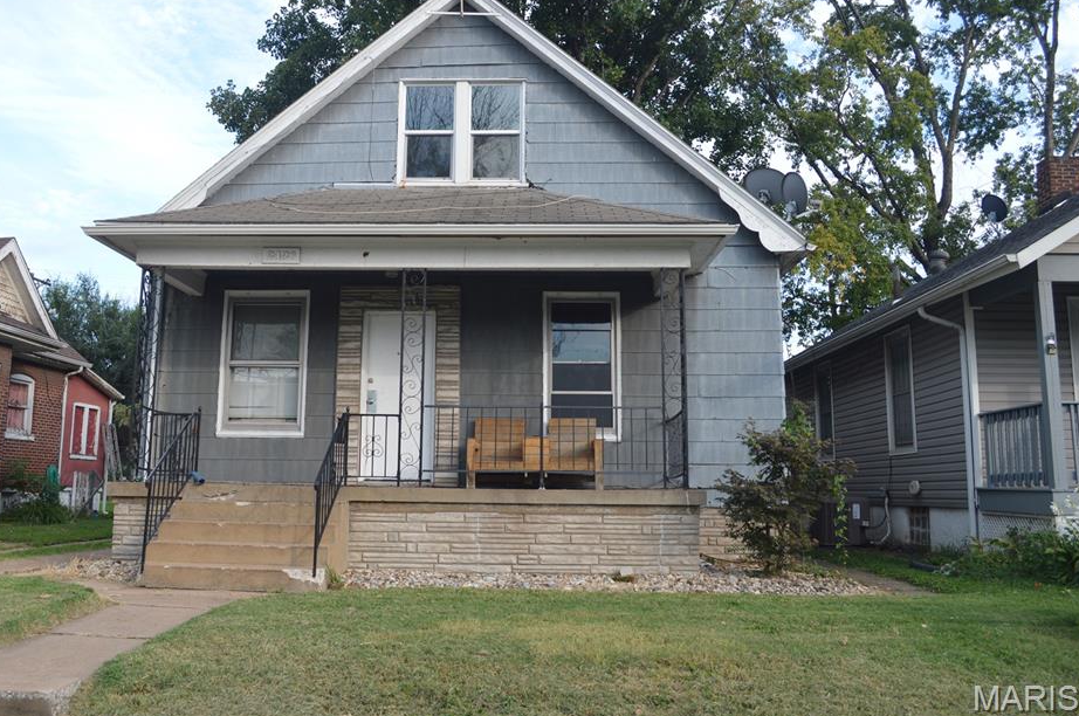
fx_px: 898
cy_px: 325
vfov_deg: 43.4
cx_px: 492
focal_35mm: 30
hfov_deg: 61.9
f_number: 5.6
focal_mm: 18
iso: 125
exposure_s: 1/125
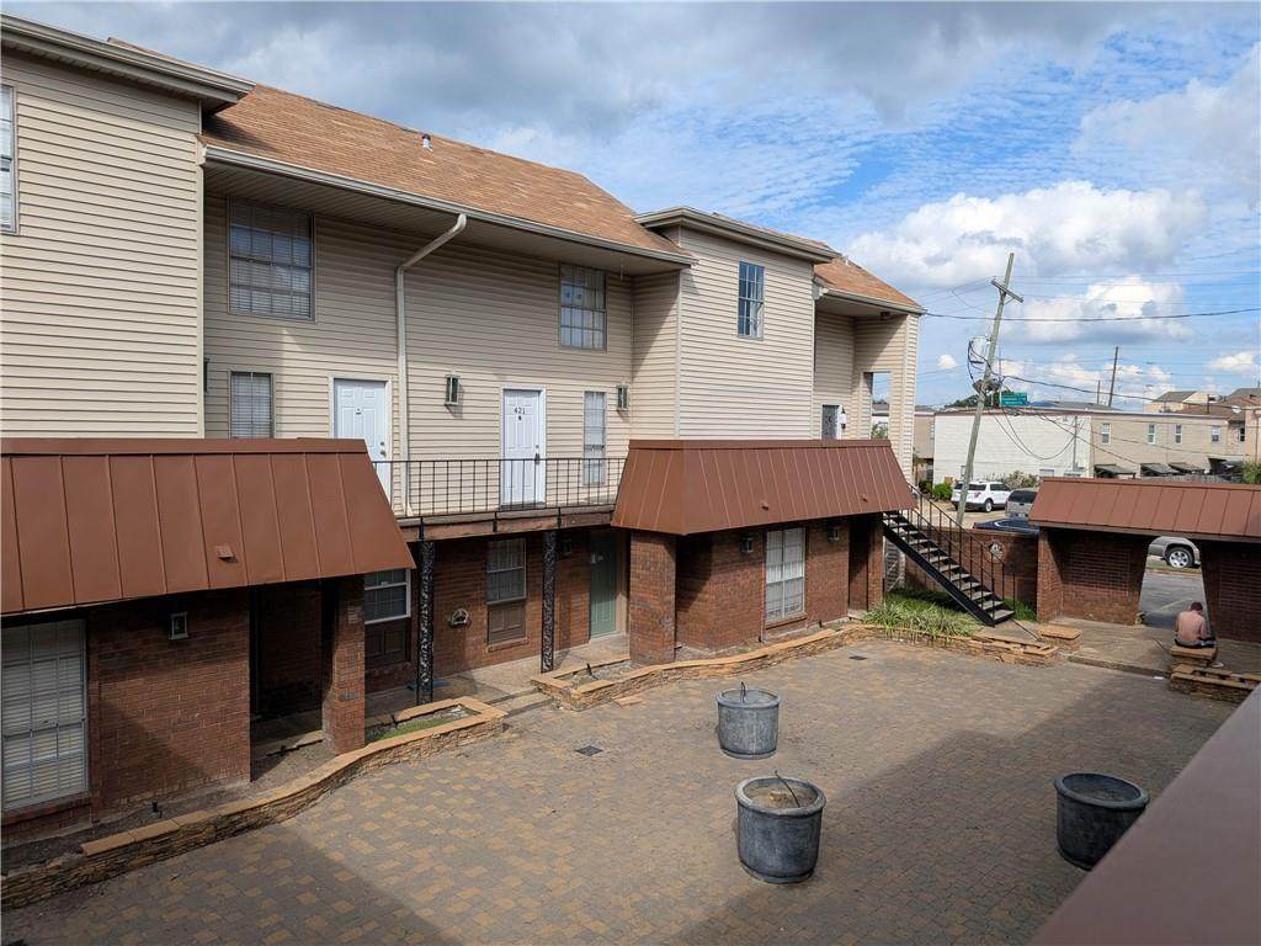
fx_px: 874
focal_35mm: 24
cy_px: 473
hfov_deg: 71.6
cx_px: 630
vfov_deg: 56.8
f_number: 1.7
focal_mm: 4.53
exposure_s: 1/1898
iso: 37
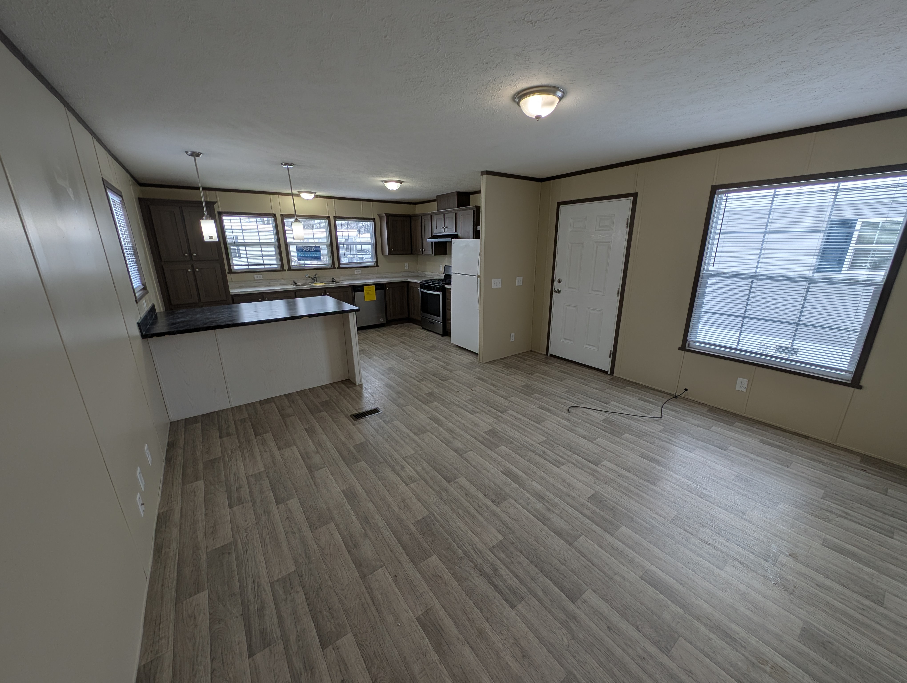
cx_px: 454
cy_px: 342
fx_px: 315
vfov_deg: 94.6
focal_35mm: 12
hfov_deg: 110.5
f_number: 1.95
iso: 40
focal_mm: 2.23
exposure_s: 1/157
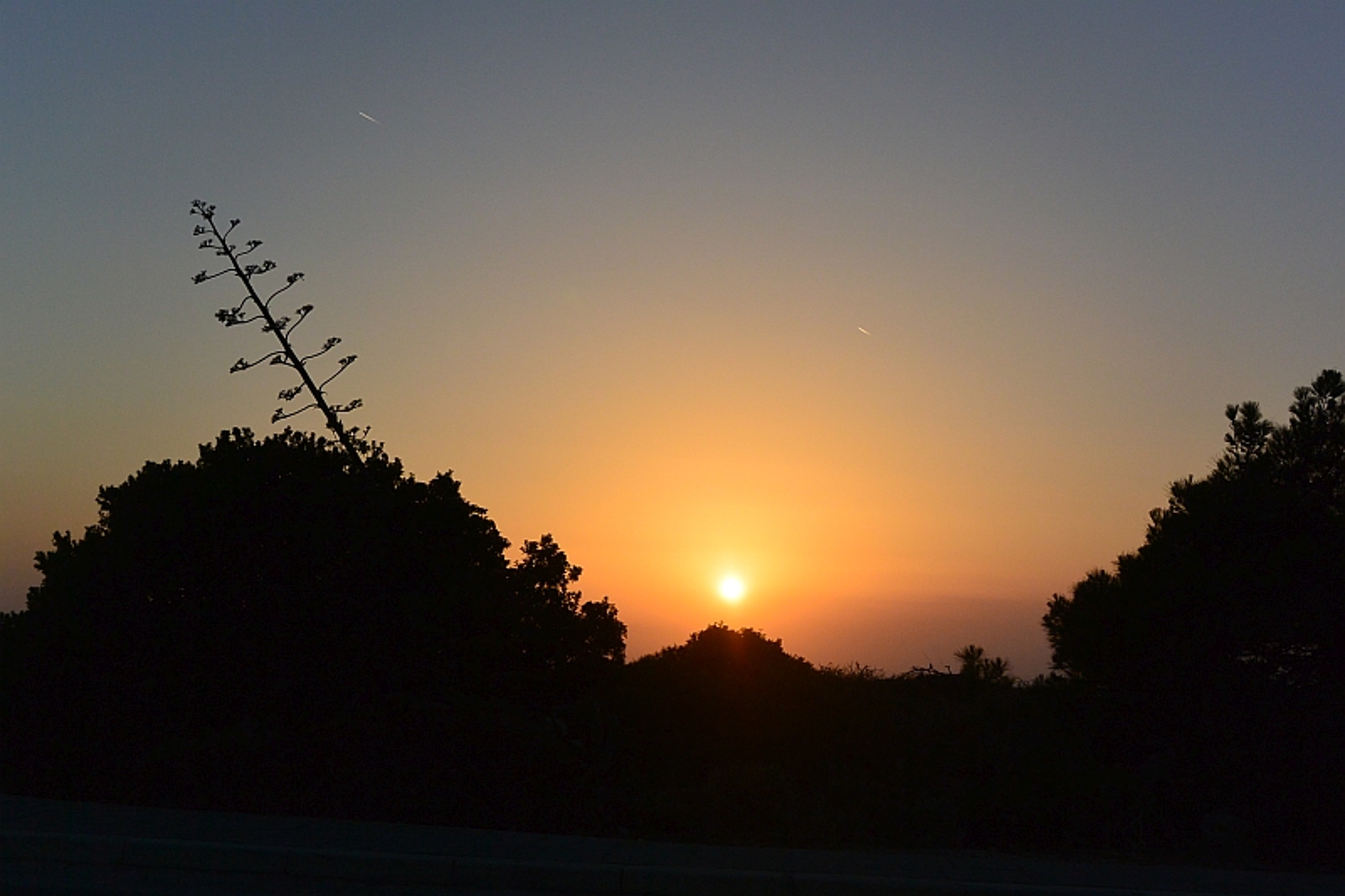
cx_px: 672
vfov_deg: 30.5
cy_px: 448
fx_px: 1643
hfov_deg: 44.5
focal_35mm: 44
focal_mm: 16.3
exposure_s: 1/1250
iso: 160
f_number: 5
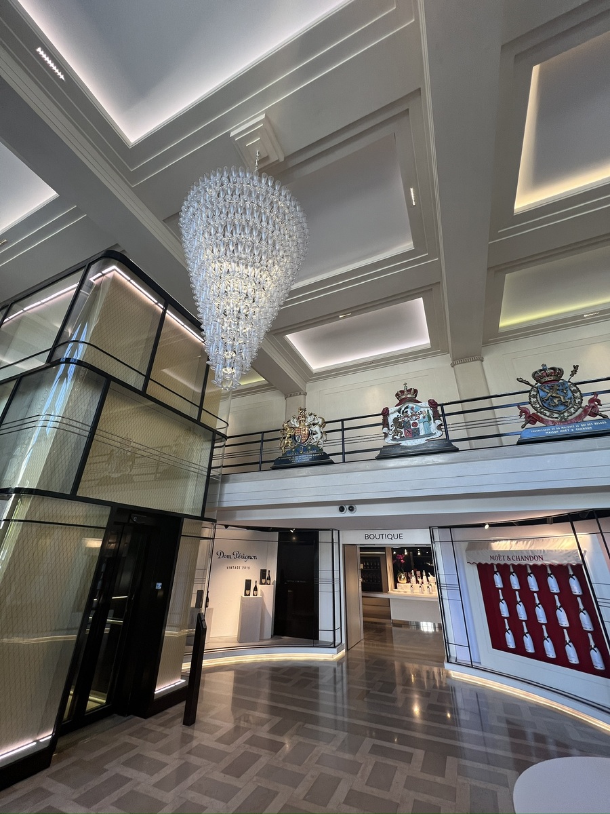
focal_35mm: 13
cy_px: 407
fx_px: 305
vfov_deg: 106.2
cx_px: 305
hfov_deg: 89.9
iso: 64
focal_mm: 1.57
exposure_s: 1/100
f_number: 1.8
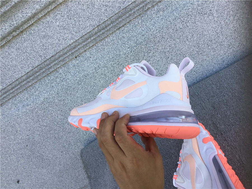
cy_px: 94
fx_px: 226
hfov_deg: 58.4
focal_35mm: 31
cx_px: 126
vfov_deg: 45.4
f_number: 2.4
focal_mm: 3.3
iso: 25
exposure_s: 1/241
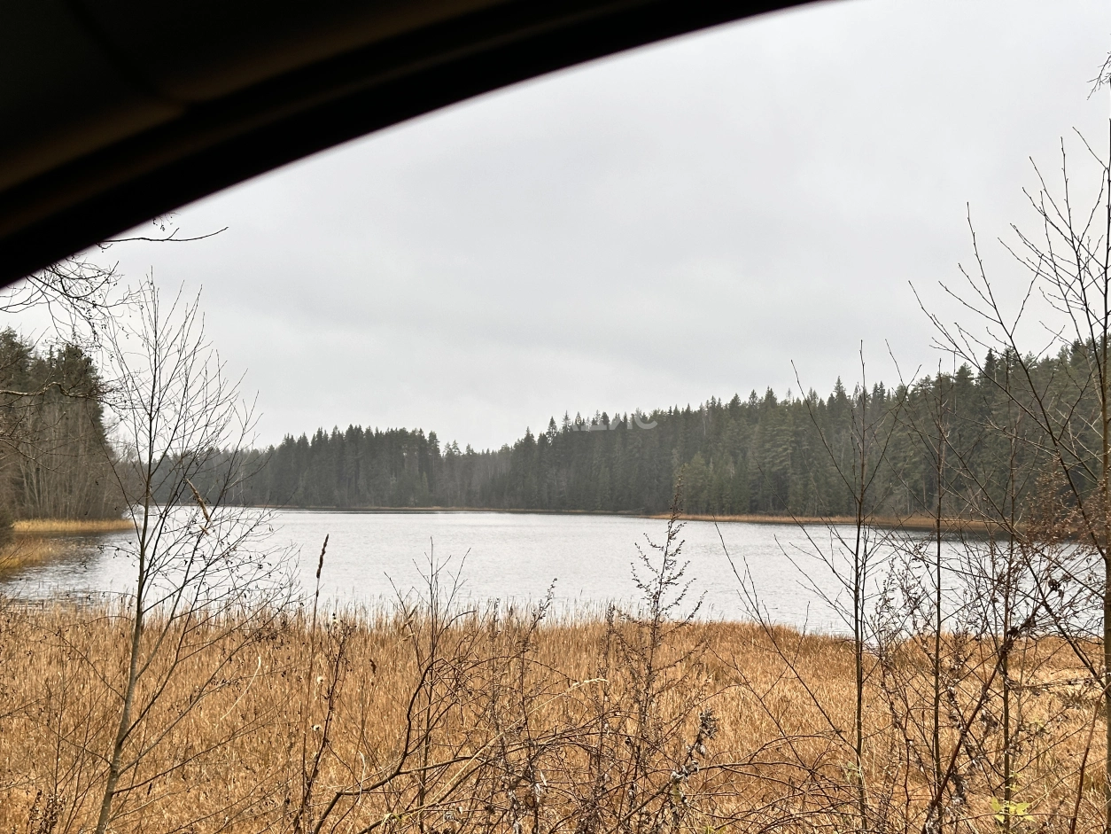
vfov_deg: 30.3
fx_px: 1541
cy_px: 417
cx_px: 556
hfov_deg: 39.6
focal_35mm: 48
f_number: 1.78
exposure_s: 1/121
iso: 50
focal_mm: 6.86
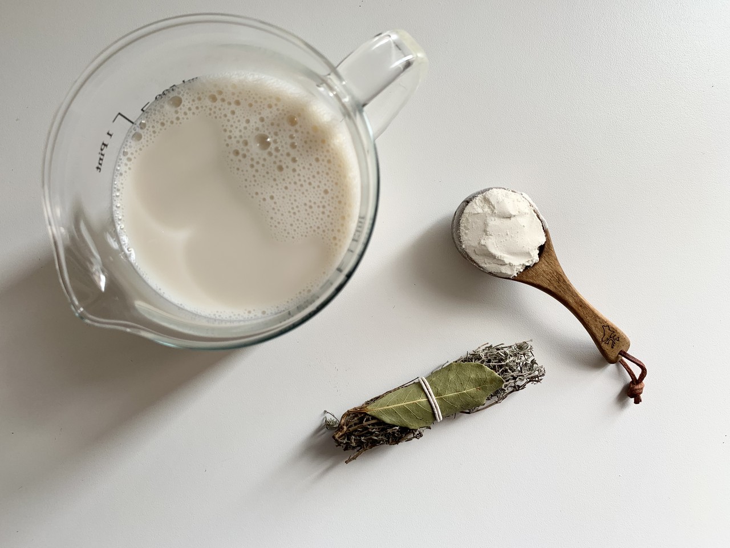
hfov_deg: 67.3
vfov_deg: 53.1
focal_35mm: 26
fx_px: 548
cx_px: 365
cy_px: 274
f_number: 1.8
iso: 25
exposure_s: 1/127
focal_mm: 4.25
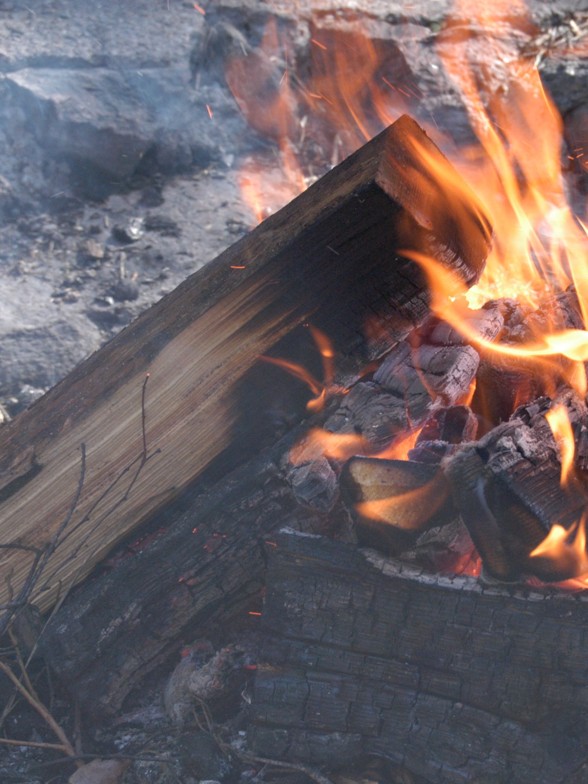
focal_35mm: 120
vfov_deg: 16.5
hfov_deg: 12.3
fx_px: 2712
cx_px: 509
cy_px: 393
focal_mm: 55
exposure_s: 1/160
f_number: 10
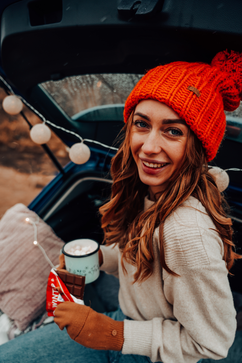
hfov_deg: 41.5
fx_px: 320
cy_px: 182
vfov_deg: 59.1
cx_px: 122
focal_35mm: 32
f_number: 3.2
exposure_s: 1/160
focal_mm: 30.7
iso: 100
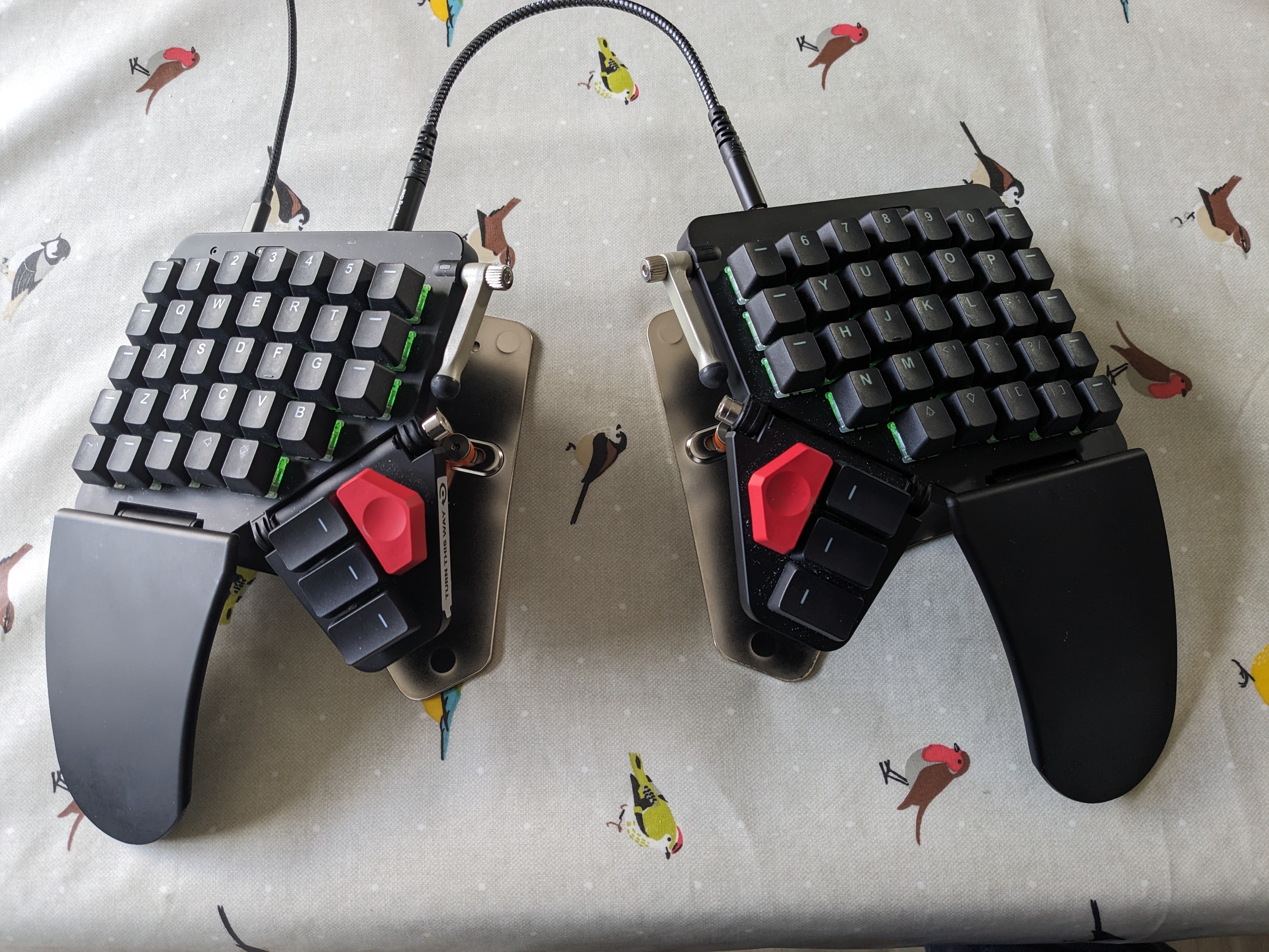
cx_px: 634
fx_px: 990
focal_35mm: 27
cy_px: 476
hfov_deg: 65.3
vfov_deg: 51.4
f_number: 1.73
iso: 67
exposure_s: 1/25
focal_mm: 4.38
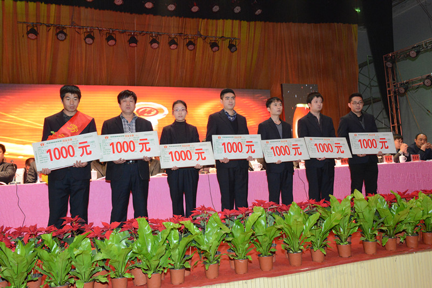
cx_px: 216
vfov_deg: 38.9
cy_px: 144
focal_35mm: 34
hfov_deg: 55.8
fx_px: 408
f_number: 14
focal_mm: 34
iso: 6400
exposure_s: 1/60
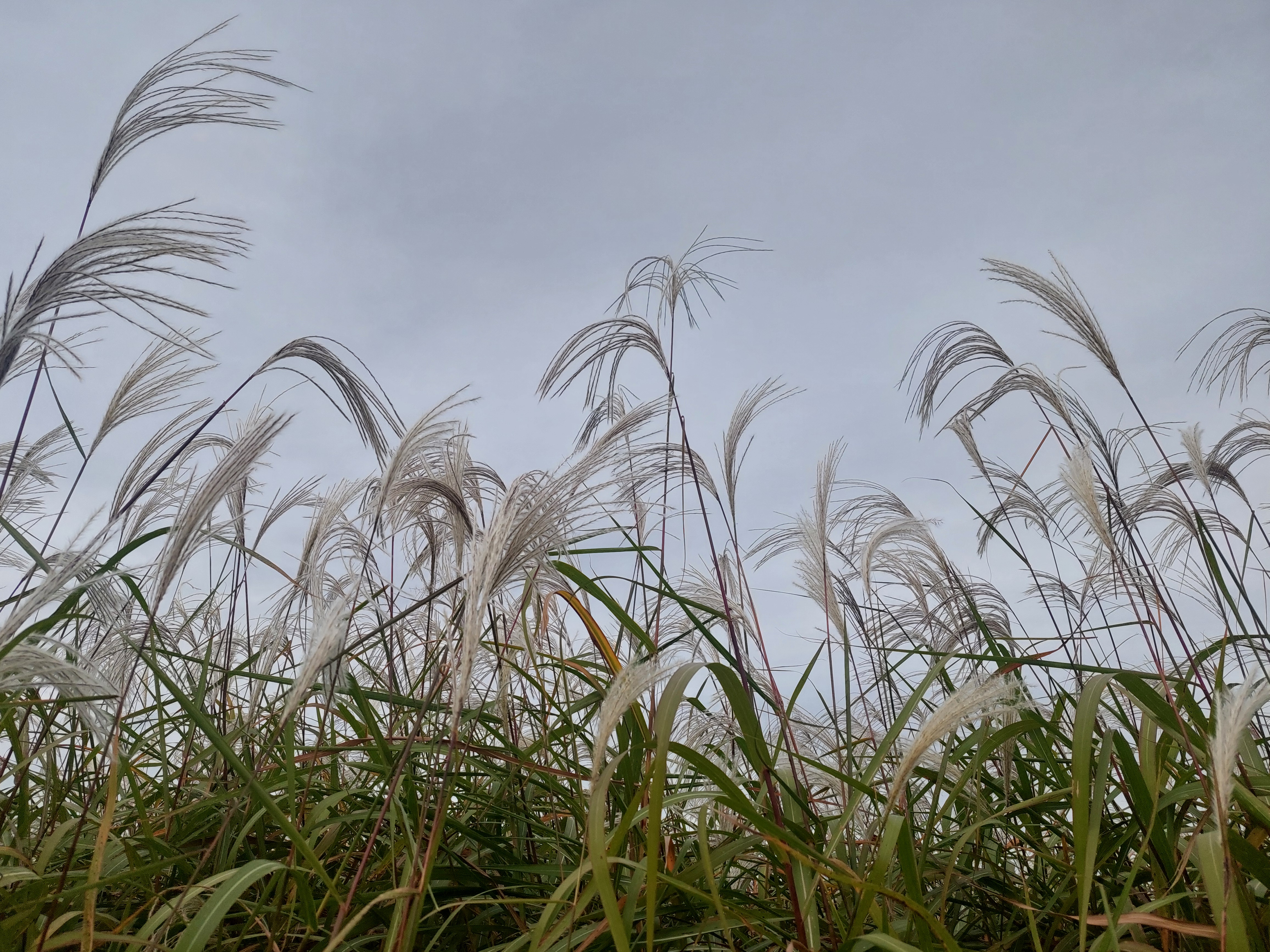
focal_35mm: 25
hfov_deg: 69.4
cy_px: 476
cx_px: 635
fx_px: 917
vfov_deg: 54.9
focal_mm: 5.23
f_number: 1.8
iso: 40
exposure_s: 1/2528
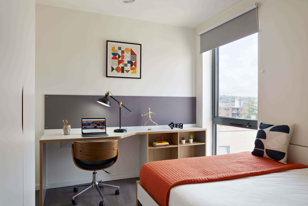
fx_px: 205
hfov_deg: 73.7
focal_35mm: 24
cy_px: 103
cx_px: 154
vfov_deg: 53.1
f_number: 10
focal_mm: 24
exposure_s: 1/50
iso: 50
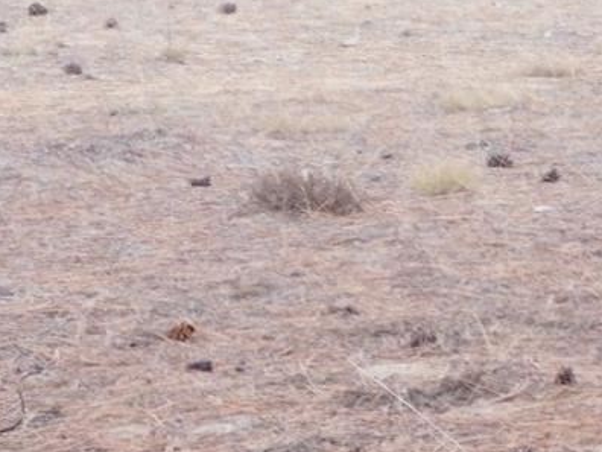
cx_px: 407
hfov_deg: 6.5
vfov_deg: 4.8
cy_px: -368
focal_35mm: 303
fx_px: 5269
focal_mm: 14.2
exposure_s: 1/60
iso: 125
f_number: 4.4
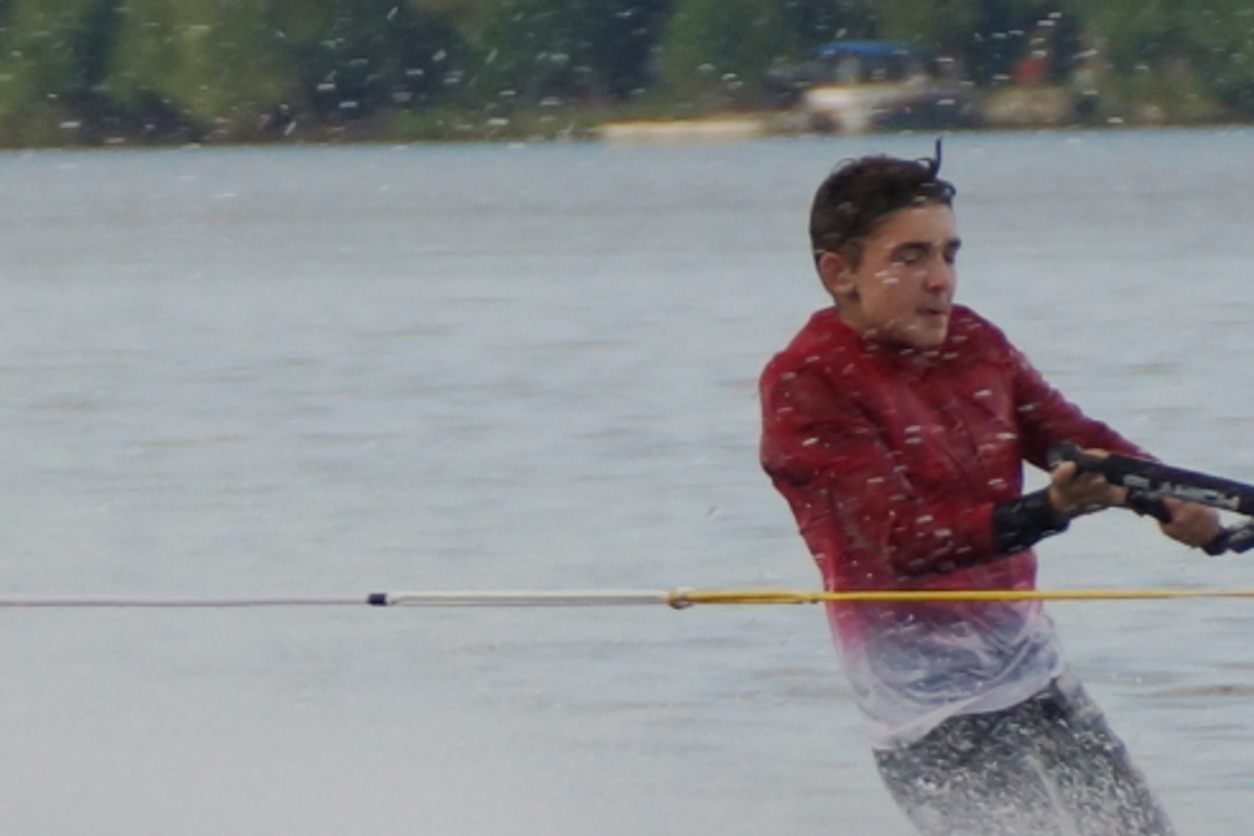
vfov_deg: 2.8
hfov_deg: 4.2
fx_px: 16997
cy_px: 681
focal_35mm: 488
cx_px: 349
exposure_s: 1/250
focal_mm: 160
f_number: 6.3
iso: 320
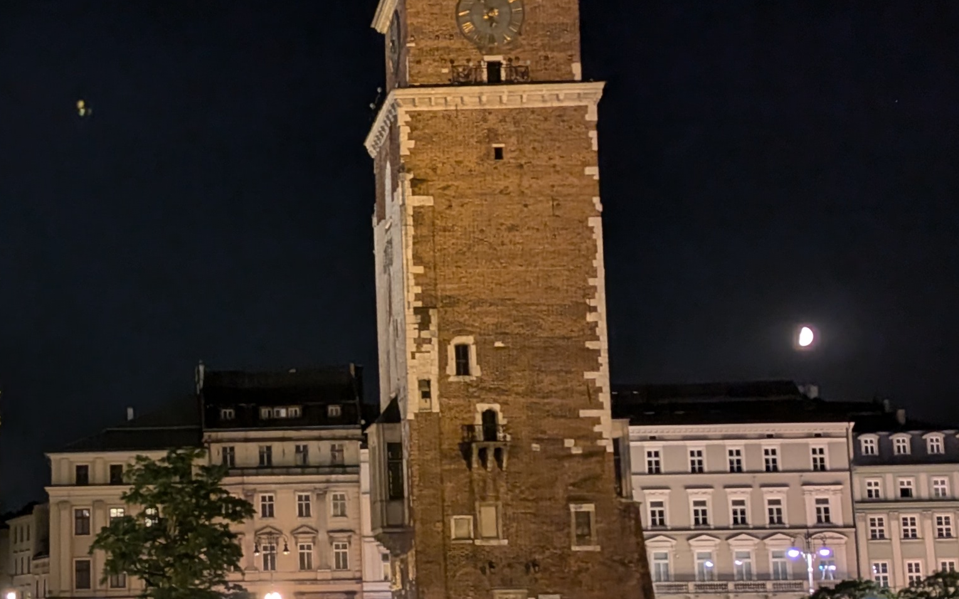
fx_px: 1777
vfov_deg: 19.1
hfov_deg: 29.3
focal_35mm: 68
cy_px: 349
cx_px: 157
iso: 484
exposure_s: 1/33.3
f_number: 1.85
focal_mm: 6.81
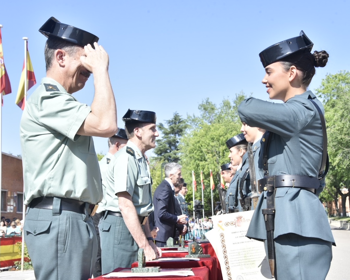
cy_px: 140
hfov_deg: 27.1
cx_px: 174
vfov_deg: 21.9
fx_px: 725
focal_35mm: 70
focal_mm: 62
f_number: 11
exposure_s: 1/250
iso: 400
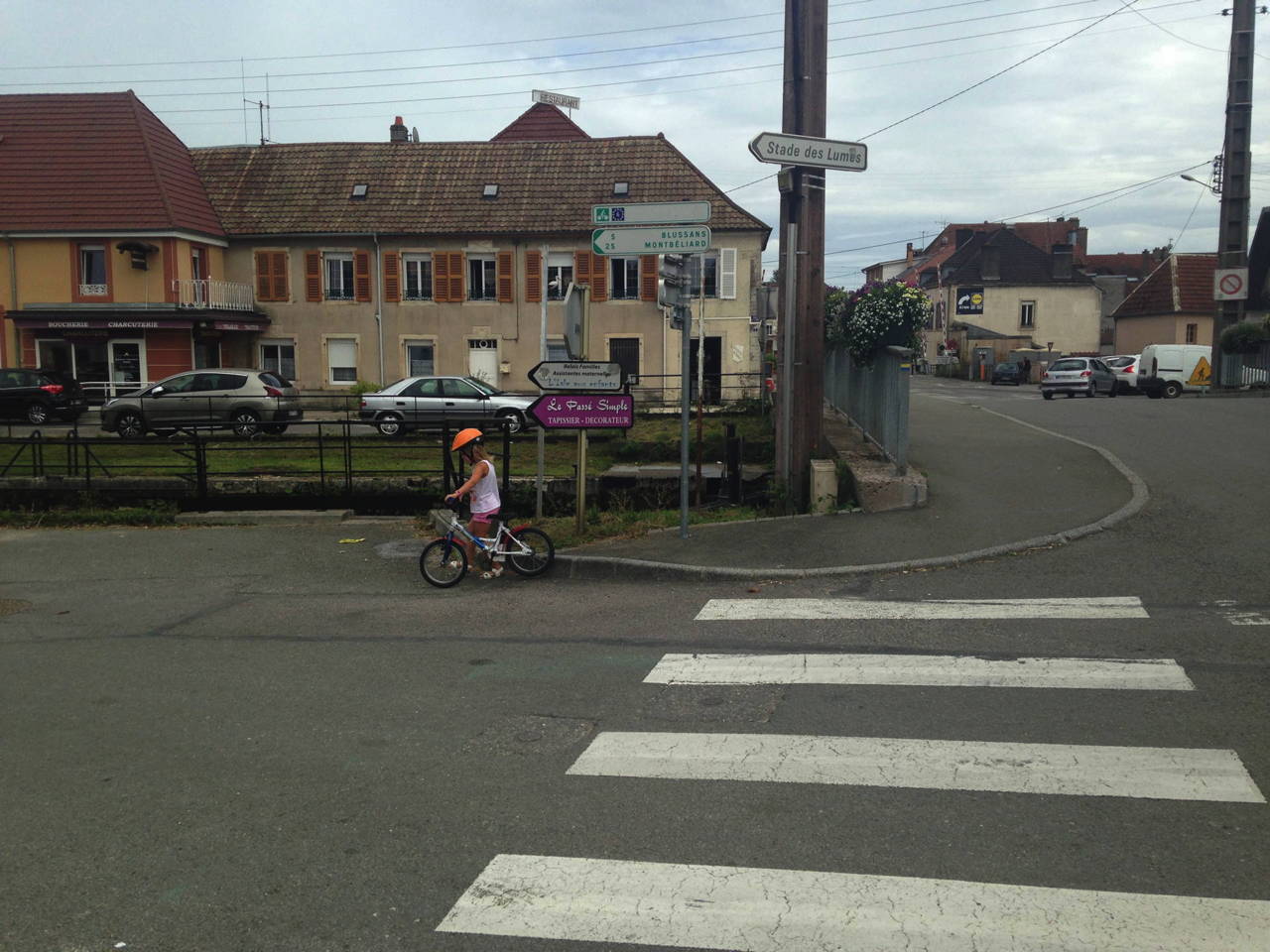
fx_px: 1211
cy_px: 476
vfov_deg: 42.9
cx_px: 635
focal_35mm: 33
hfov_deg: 55.4
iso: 50
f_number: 2.4
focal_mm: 4.12
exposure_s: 1/1355
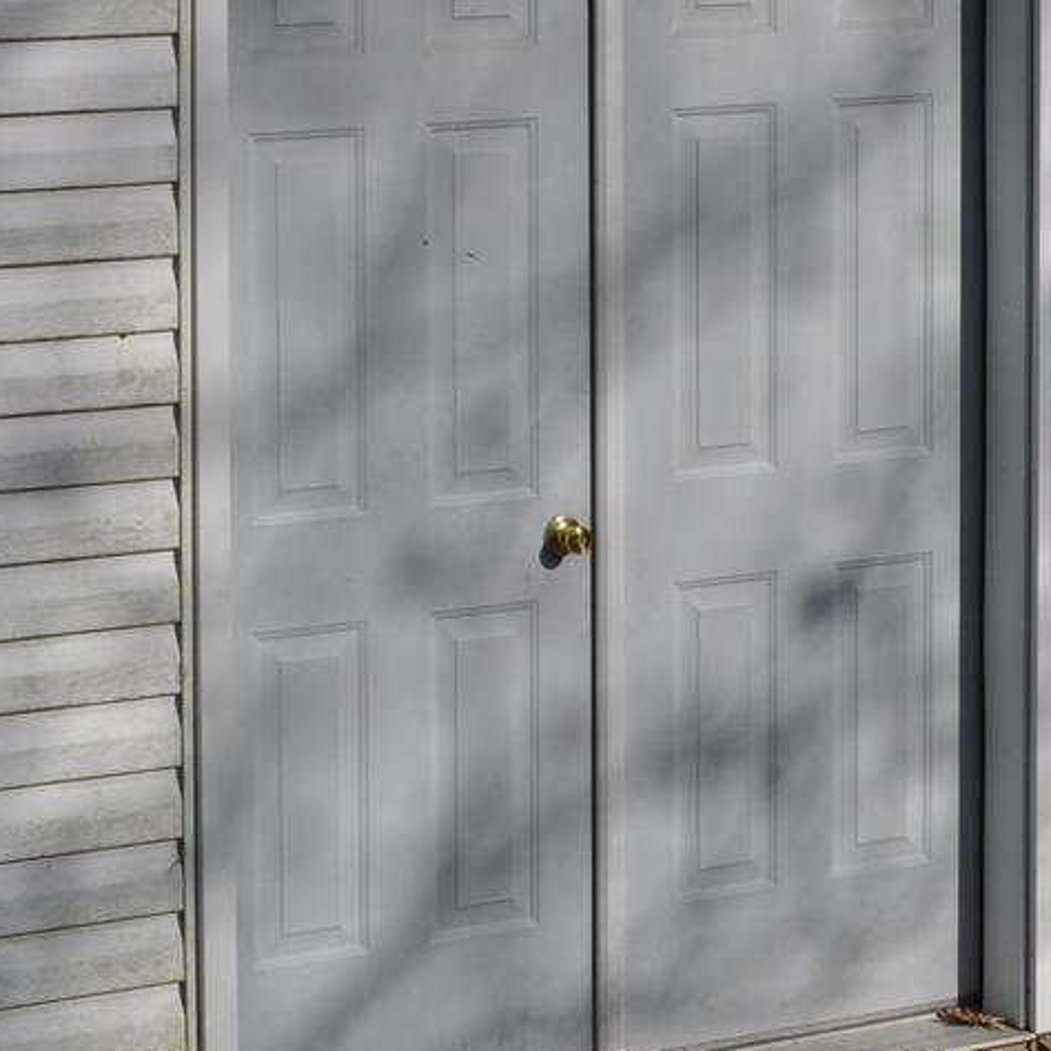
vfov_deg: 12.1
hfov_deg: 12.2
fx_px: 4912
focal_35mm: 143
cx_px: 843
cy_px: 18
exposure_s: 1/500
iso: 200
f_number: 11
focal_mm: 26
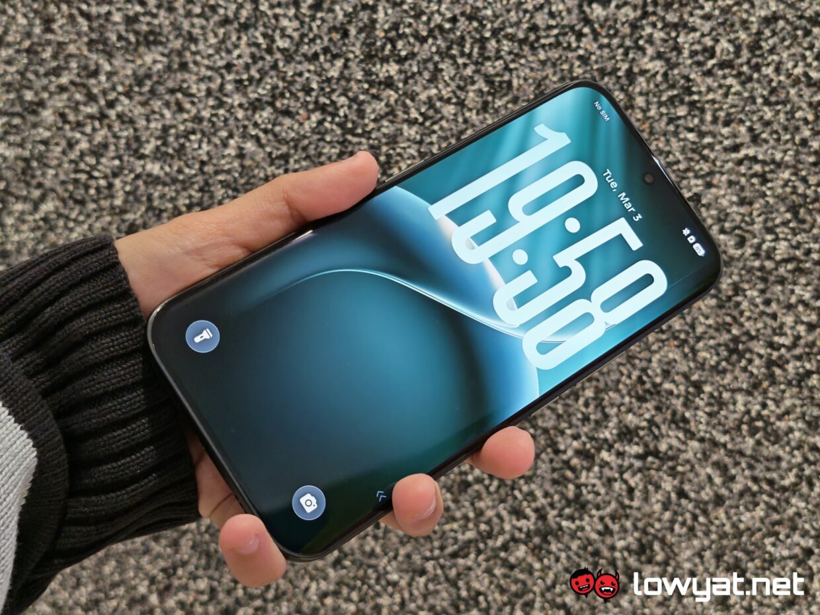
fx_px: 1090
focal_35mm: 46
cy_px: 308
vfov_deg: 31.5
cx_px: 410
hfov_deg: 41.2
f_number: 1.6
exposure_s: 1/120
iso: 64
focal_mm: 5.4
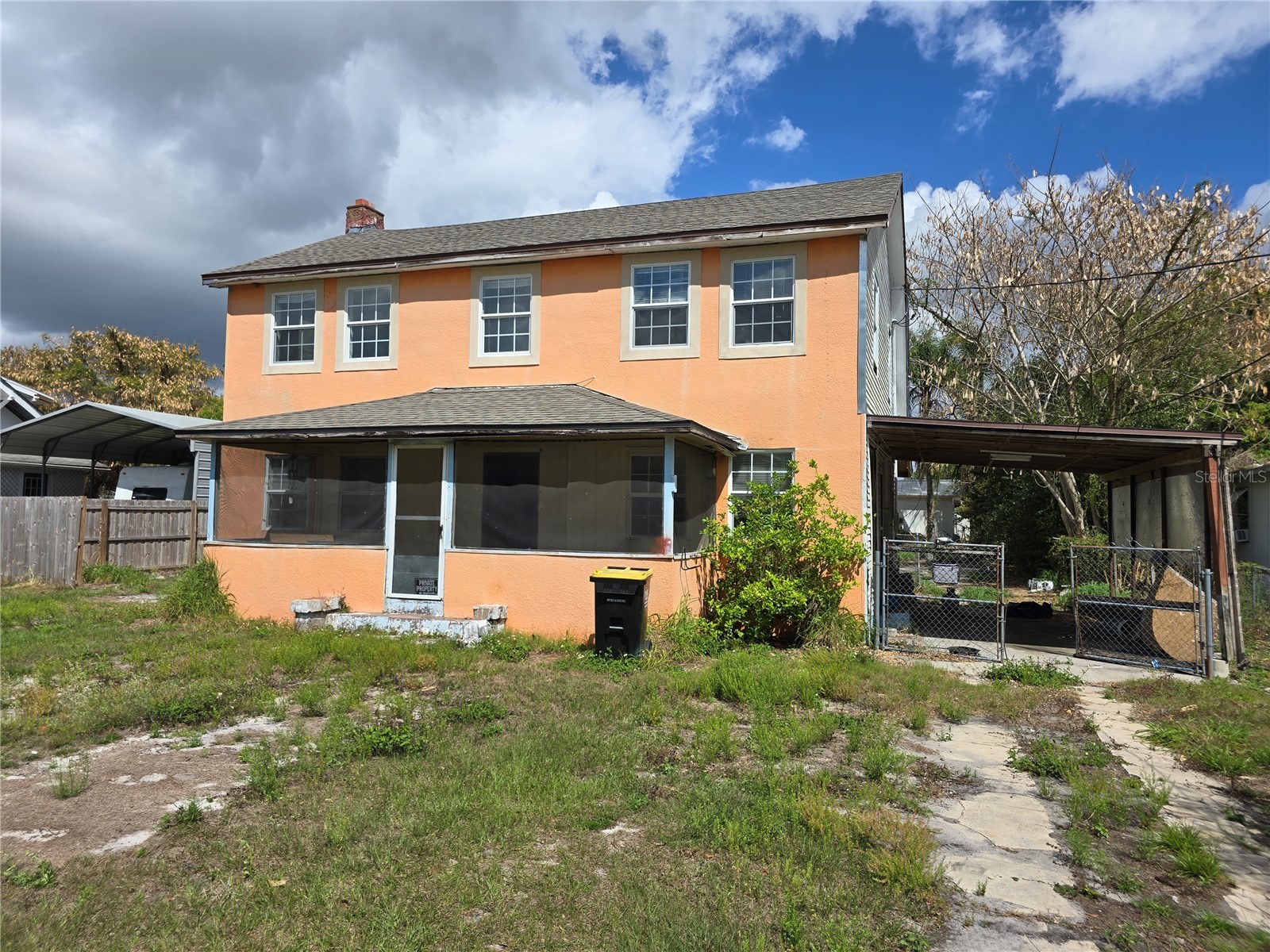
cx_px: 635
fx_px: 844
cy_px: 476
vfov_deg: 58.9
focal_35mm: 23
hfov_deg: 73.9
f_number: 1.7
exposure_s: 1/1336
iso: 12
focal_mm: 6.3
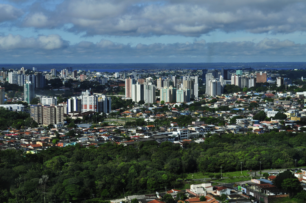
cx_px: 153
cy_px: 102
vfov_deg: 16.5
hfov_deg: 24.6
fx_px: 700
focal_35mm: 82
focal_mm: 55
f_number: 11
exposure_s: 1/500
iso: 200
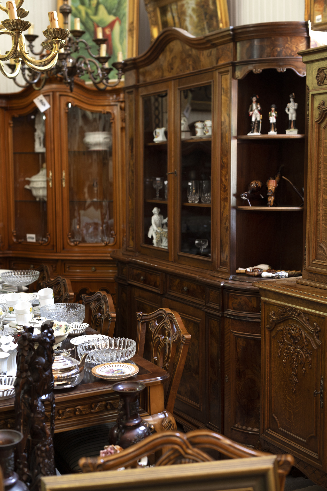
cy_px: 246
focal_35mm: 50
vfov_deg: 39.6
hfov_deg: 27.0
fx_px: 682
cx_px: 164
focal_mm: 50
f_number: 3.5
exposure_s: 1/25
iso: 400
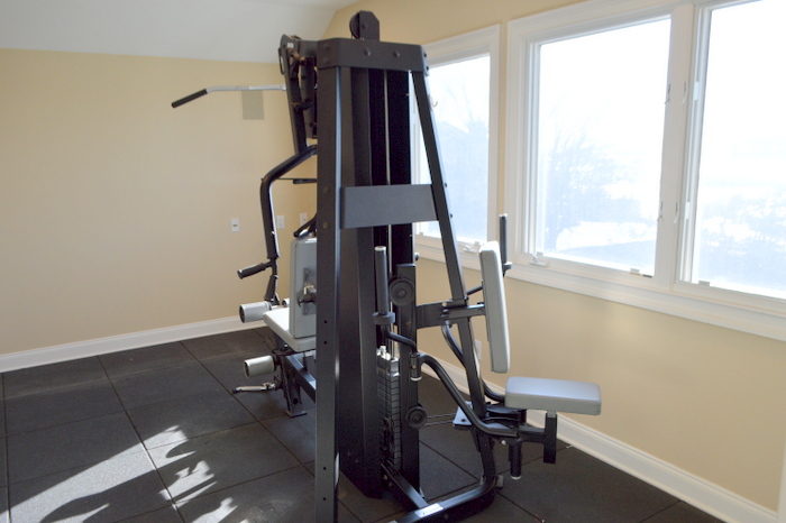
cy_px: 262
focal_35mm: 27
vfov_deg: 47.9
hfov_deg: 67.4
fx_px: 589
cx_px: 393
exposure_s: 1/125
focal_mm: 18
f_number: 5.6
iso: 400
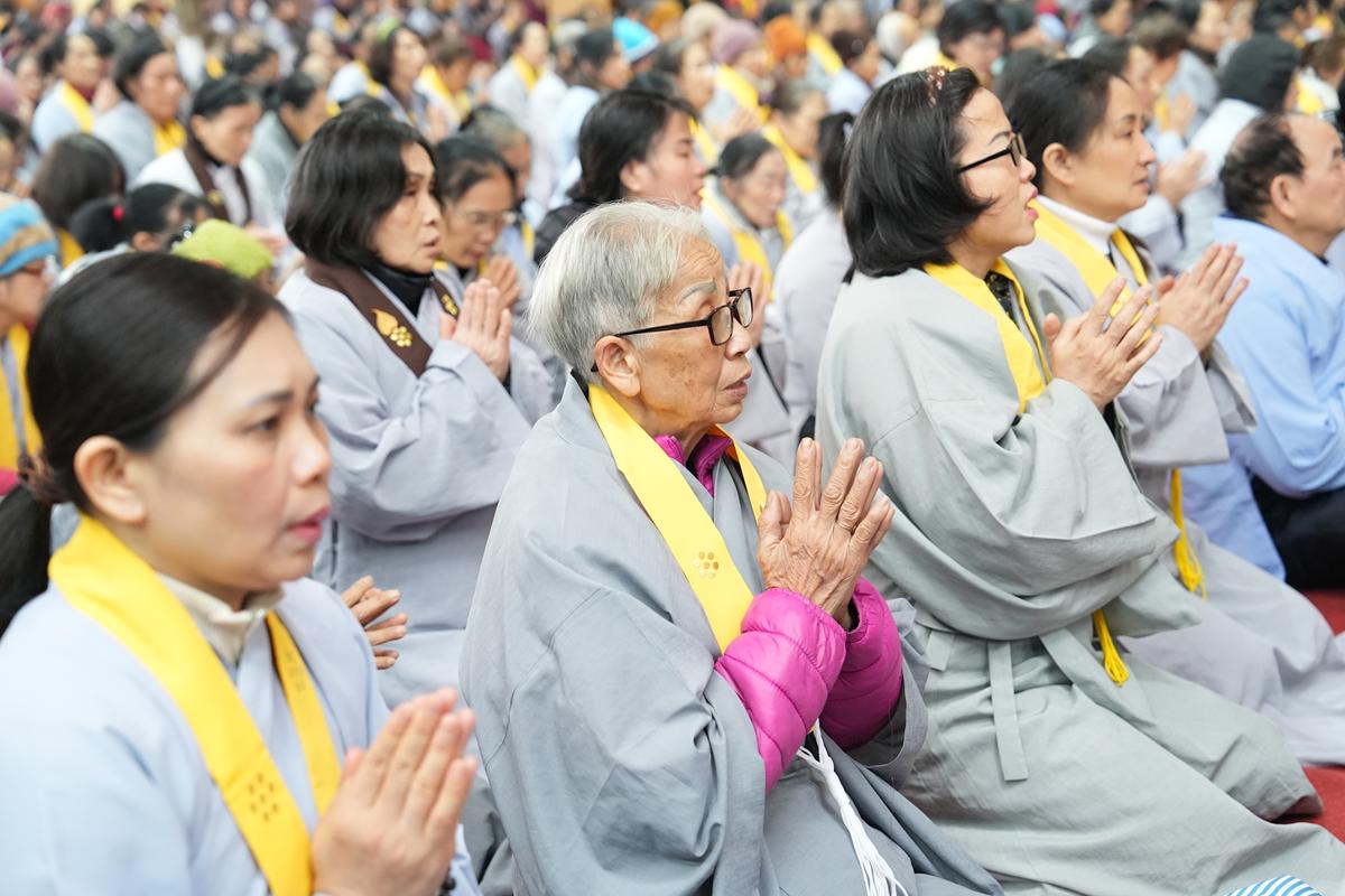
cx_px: 672
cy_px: 448
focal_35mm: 62
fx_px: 2316
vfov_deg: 21.9
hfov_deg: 32.4
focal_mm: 62
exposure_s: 1/125
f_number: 3.5
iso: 4000
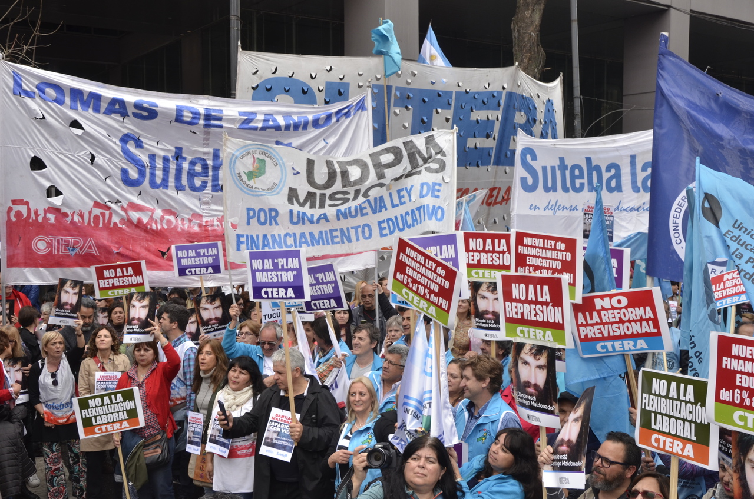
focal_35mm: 38
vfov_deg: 35.3
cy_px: 250
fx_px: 784
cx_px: 377
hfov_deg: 51.4
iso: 400
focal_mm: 25
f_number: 8
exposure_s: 1/320
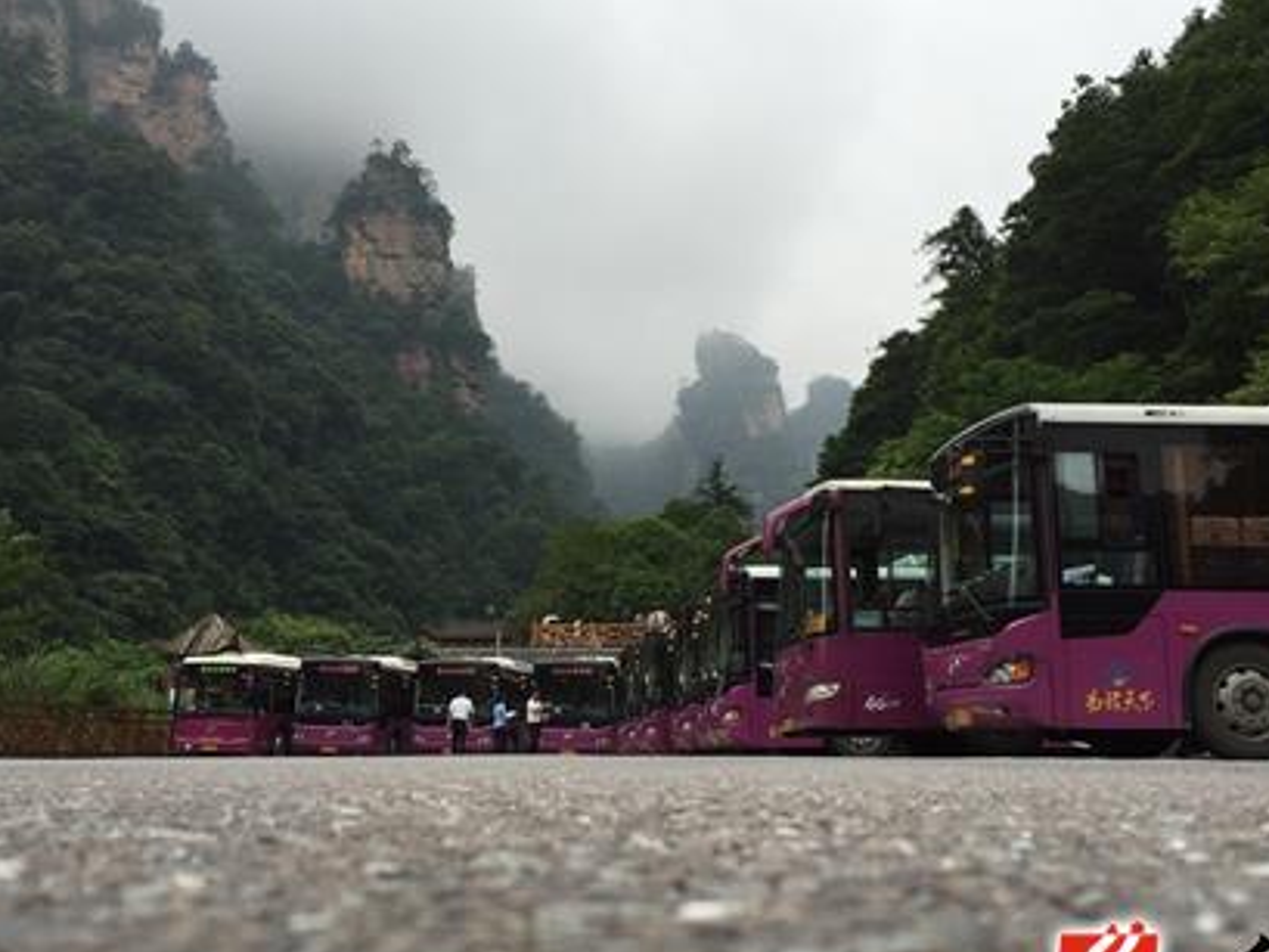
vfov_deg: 36.8
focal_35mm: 39
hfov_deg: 47.8
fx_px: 1430
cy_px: 485
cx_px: 624
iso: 32
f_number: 2.2
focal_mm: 4.15
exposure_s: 1/557
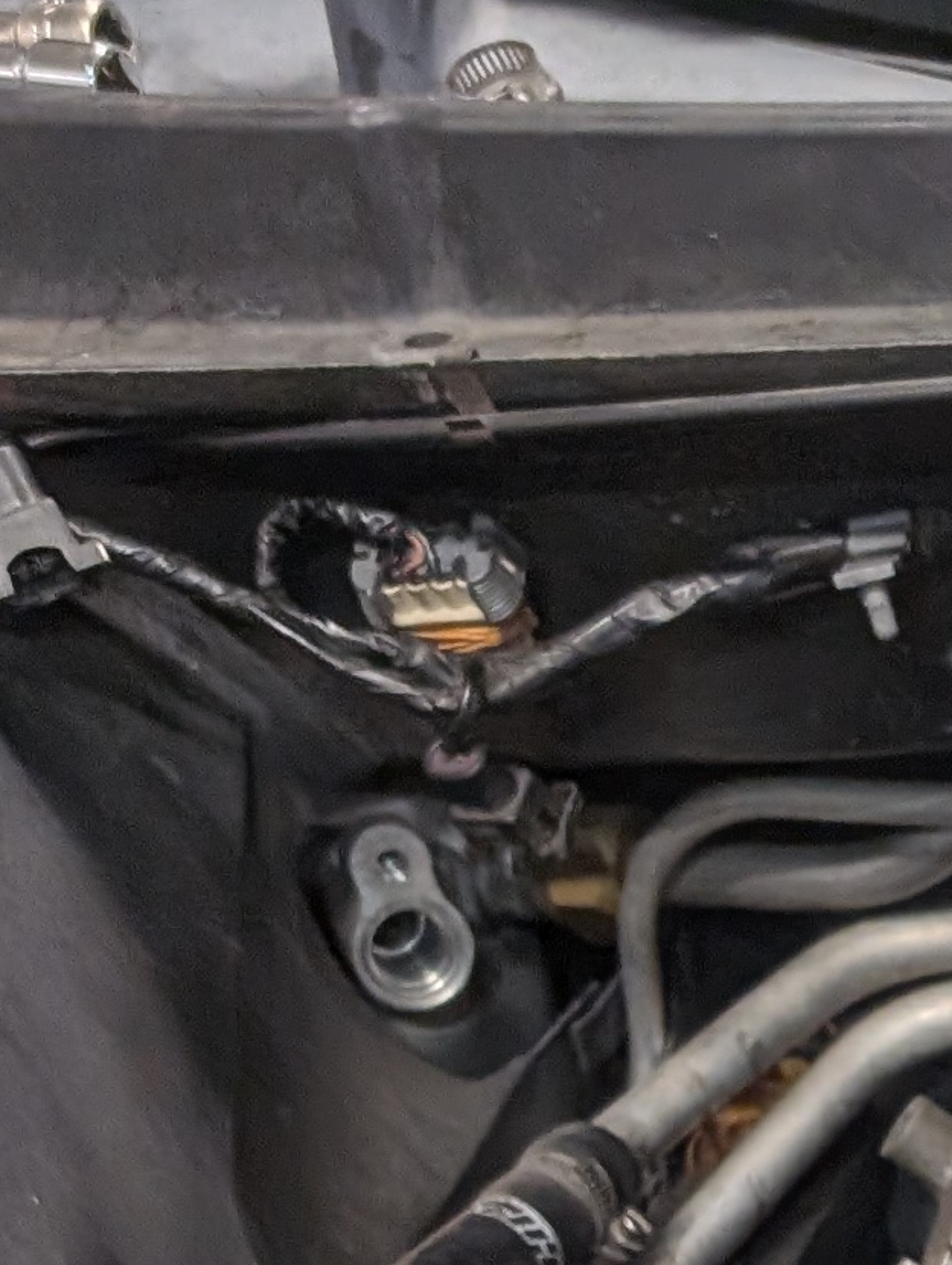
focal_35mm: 118
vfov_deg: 13.7
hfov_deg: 11.1
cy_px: 2658
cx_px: 2085
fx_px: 4316
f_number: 1.68
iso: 25
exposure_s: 1/120
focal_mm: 6.9
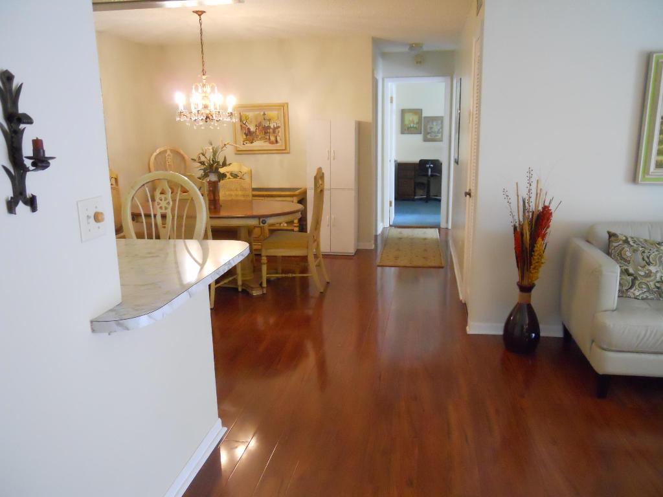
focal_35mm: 28
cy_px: 248
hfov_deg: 63.4
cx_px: 332
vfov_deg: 49.7
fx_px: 536
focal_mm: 5
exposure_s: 1/80
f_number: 2.7
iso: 800
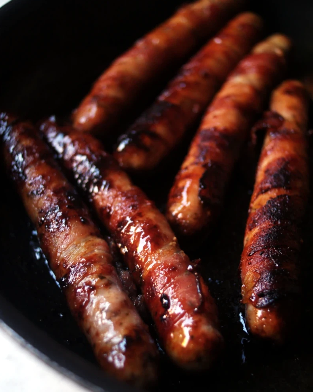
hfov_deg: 31.4
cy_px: 208
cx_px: 155
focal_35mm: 48
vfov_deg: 38.8
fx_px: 556
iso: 400
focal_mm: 28
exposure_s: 1/80
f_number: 2.8
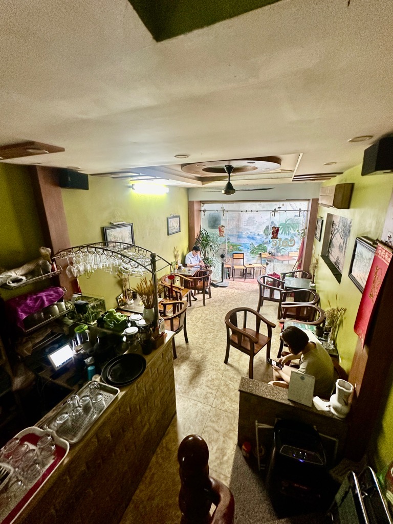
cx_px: 196
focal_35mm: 14
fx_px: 212
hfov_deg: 85.7
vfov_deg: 102.1
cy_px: 262
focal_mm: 2.22
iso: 160
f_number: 2.2
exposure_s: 1/50
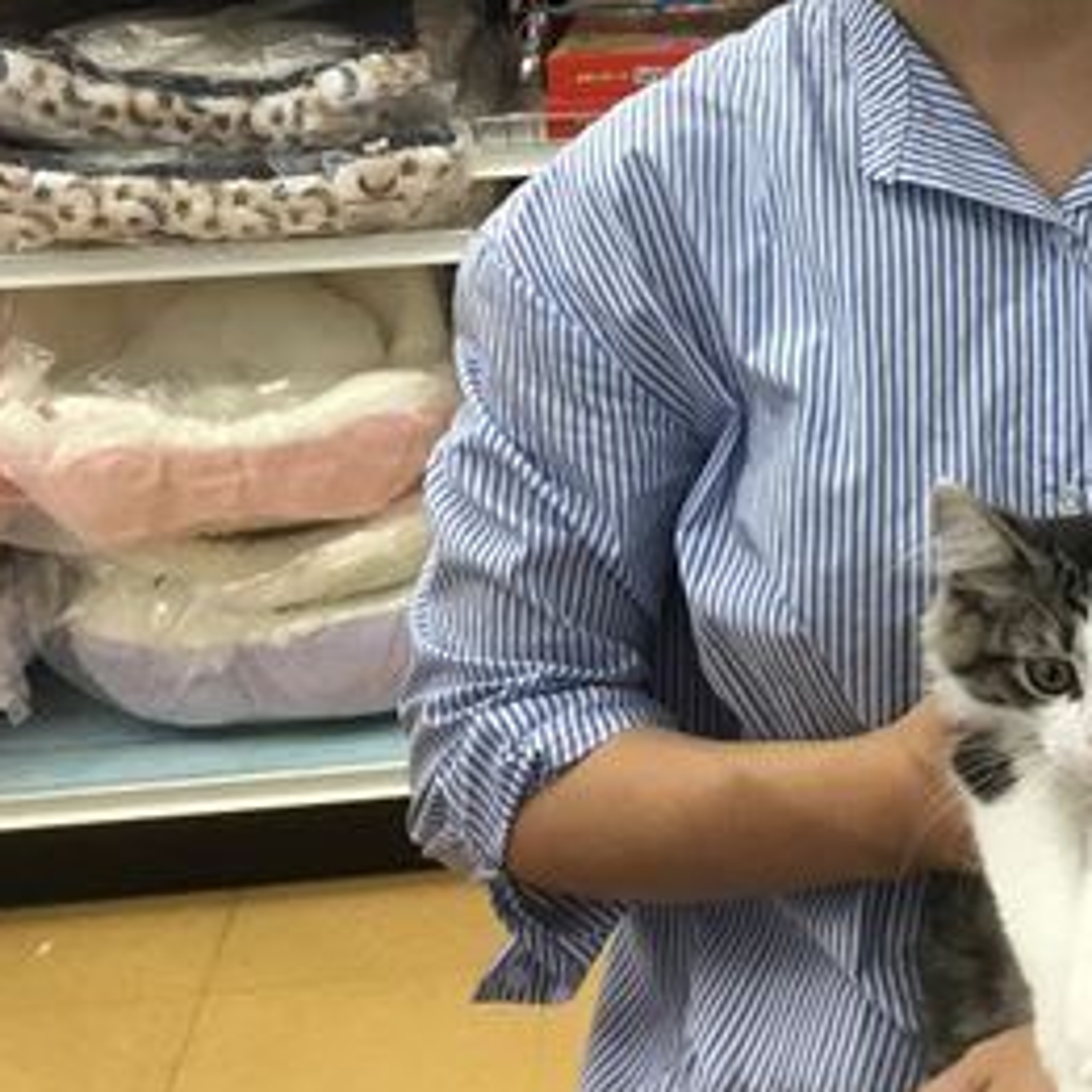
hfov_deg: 26.4
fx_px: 2248
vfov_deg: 26.7
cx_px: 975
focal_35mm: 63
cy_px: 201
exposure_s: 1/30
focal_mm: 3.3
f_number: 2.4
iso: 40
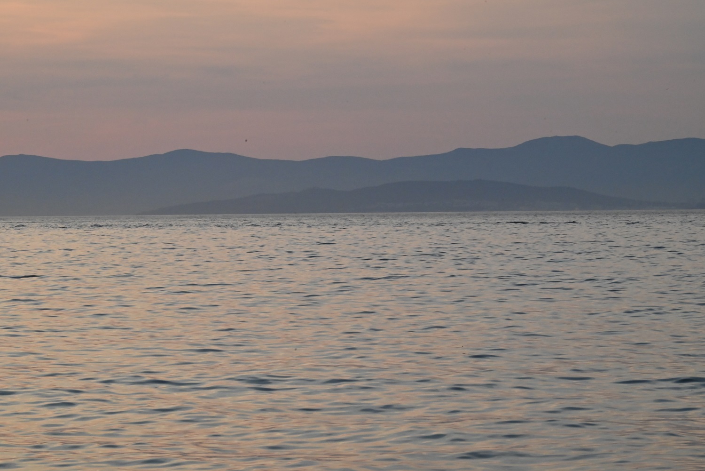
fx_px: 3232
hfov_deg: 12.4
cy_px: 236
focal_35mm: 165
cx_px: 352
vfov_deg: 8.3
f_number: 29
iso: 2500
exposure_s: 1/200
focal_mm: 165
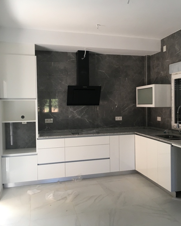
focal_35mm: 38
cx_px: 125
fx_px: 254
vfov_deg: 47.9
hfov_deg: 38.6
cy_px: 113
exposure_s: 1/33
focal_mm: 4.15
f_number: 2.2
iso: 32
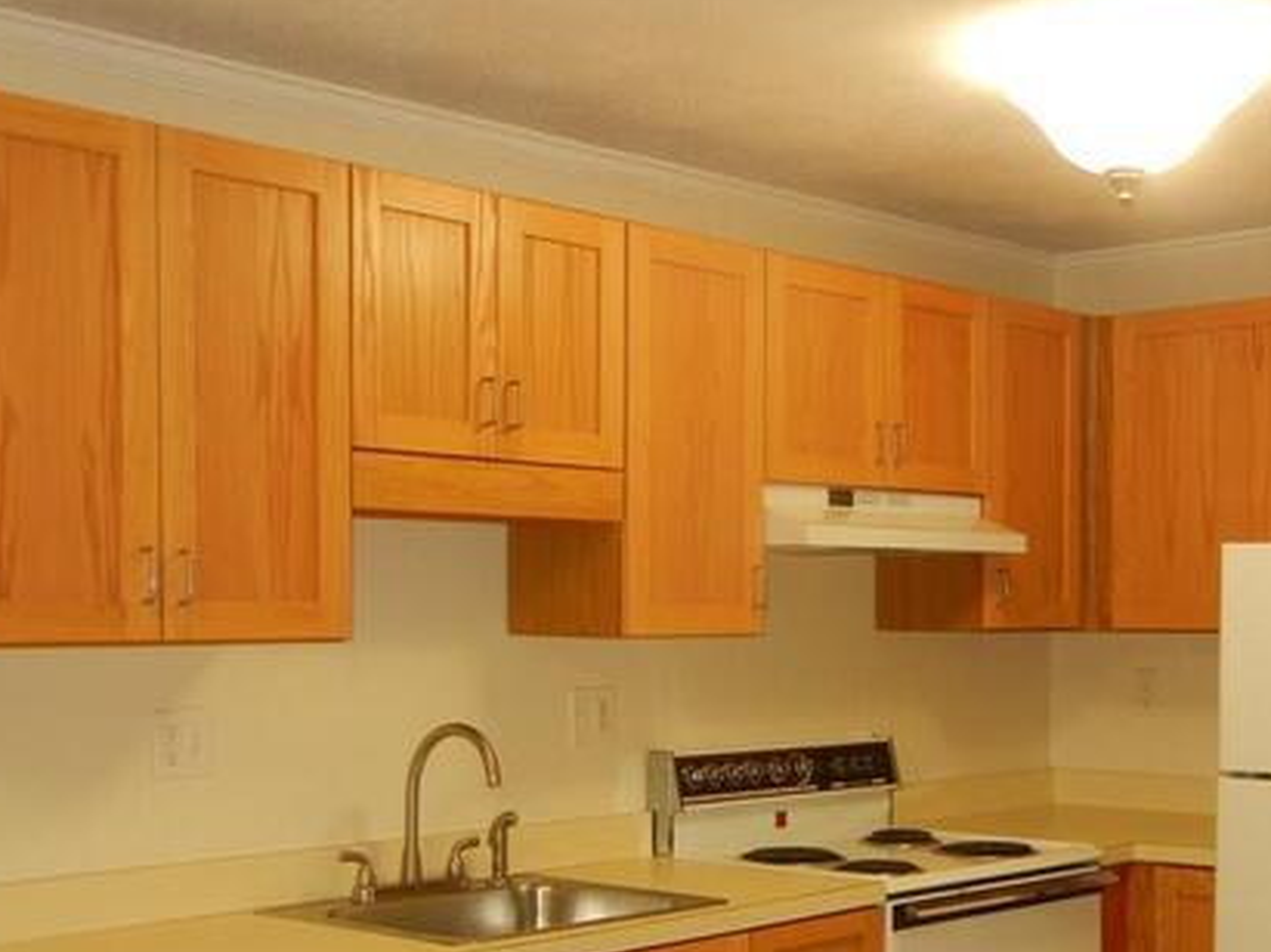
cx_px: 798
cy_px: 717
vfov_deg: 27.1
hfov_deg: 36.0
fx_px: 1945
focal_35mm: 53
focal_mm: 6.2
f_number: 3.6
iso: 200
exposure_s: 1/30
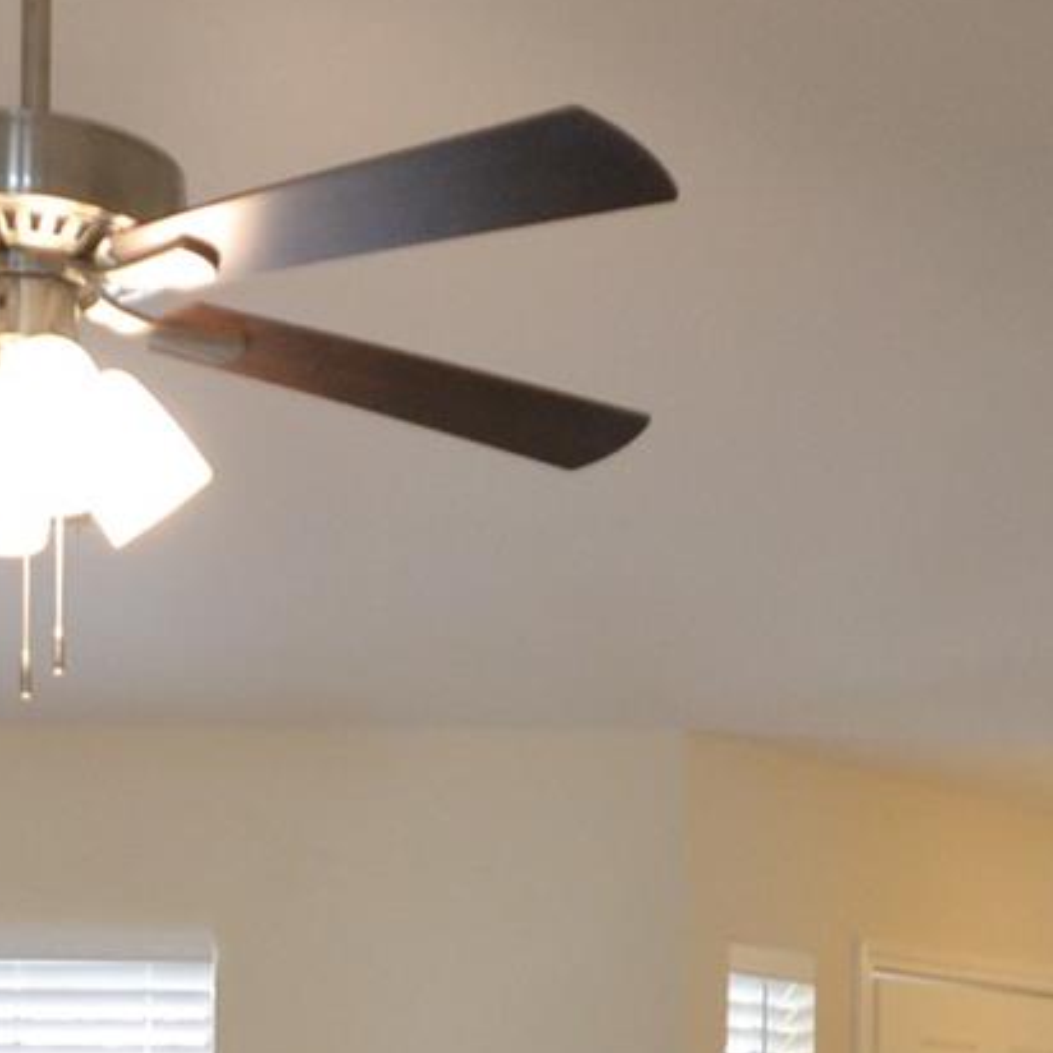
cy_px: 1277
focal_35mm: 76
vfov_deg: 21.1
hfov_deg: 22.6
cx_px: 327
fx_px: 2616
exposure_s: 1/60
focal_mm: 12
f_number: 4.5
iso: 1100
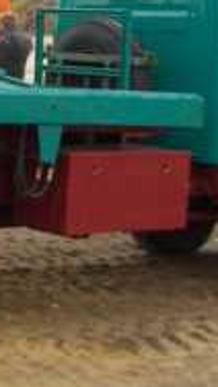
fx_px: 1334
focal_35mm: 130
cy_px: -23
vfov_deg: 16.1
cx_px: -88
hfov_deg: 9.1
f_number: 2.8
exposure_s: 1/80
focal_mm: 5.7
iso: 64
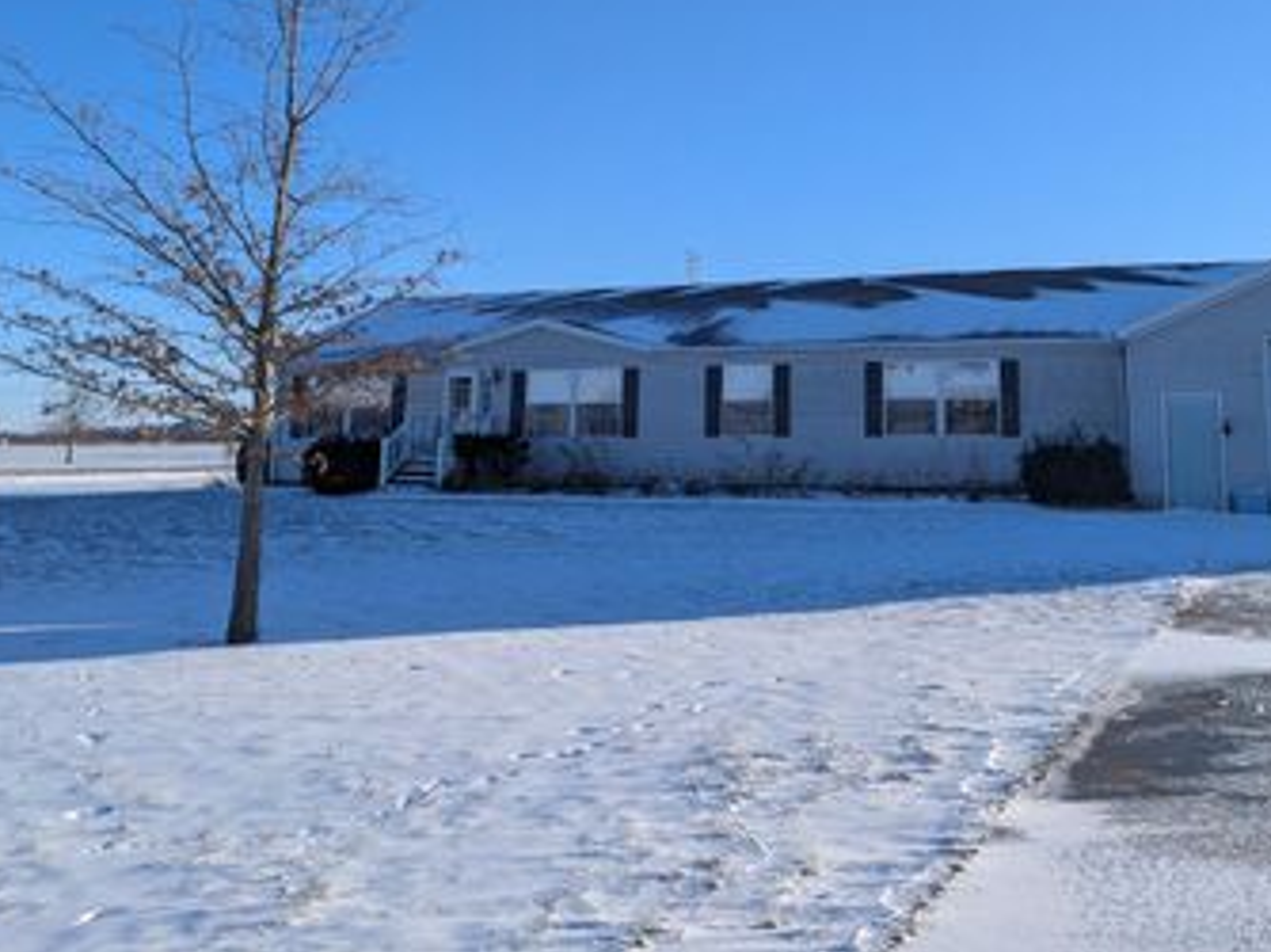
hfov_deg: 50.5
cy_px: 240
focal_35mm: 36
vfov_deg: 38.6
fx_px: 1321
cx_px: 845
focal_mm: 6.81
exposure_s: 1/2020
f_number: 1.85
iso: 44
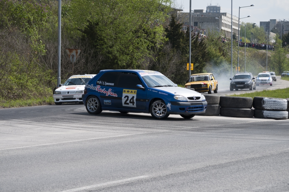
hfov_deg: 17.1
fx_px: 962
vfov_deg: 11.4
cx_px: 144
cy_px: 96
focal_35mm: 120
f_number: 7.1
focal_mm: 80
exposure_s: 1/2000
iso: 400
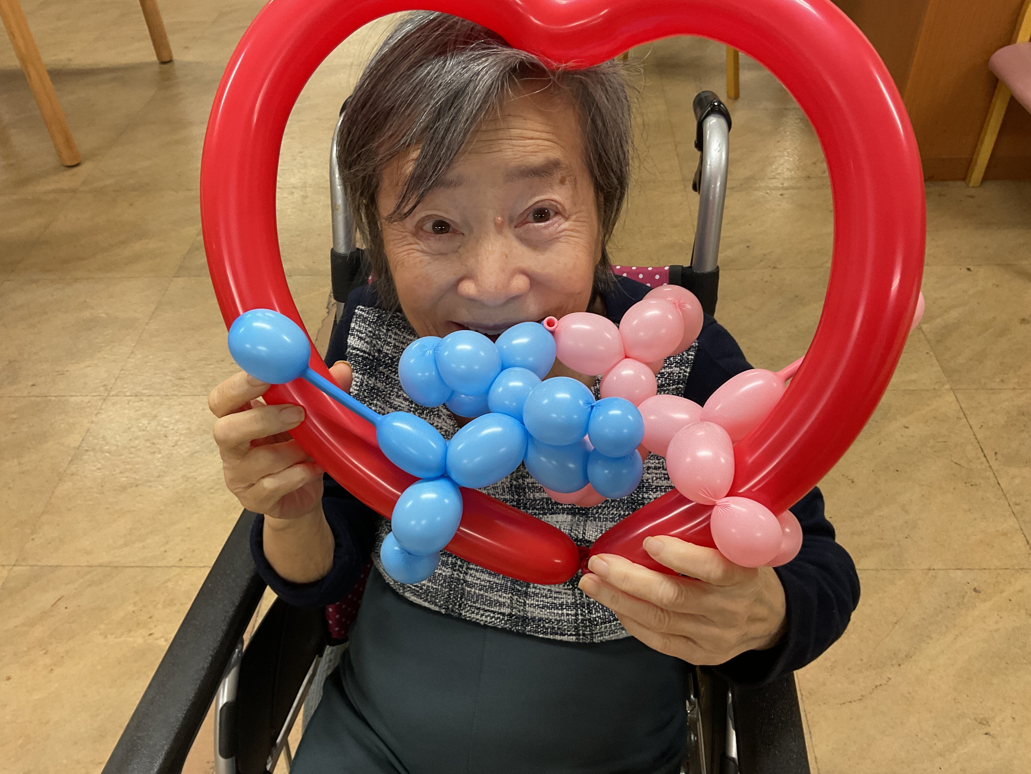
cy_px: 387
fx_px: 864
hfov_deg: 61.7
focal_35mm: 29
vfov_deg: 48.2
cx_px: 516
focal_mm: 3
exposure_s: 1/60
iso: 100
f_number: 1.8
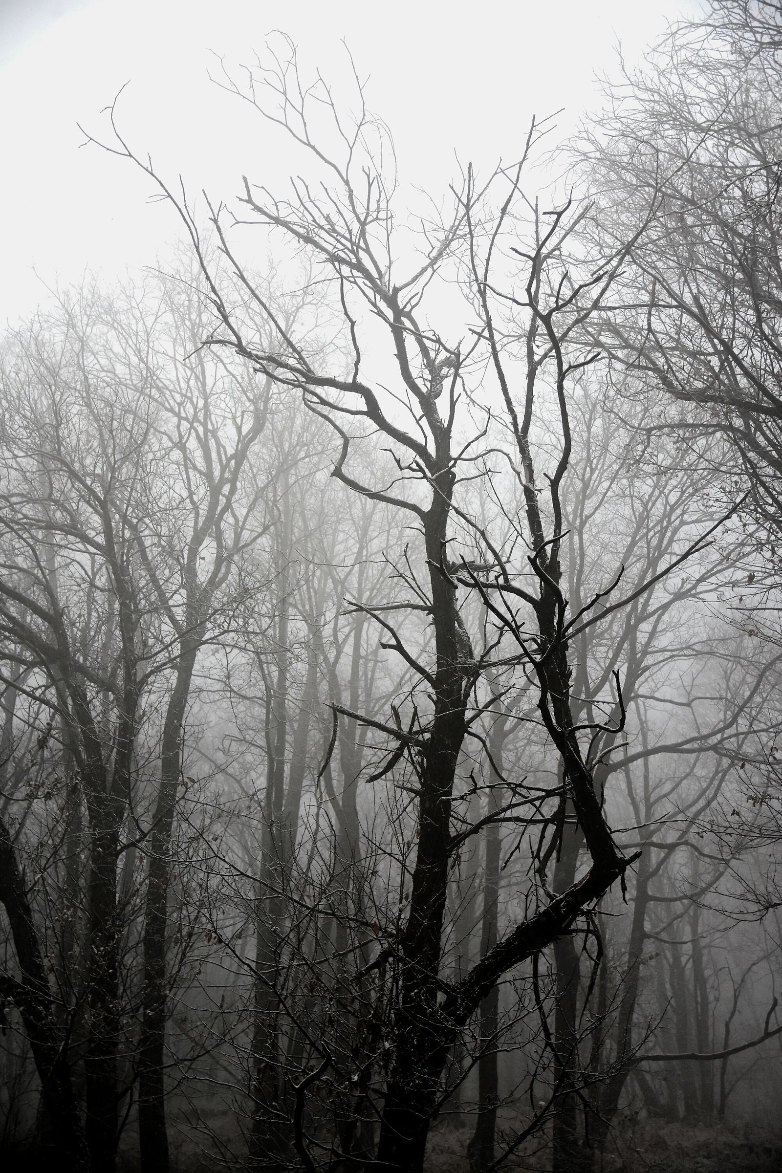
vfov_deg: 42.3
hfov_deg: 28.9
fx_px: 1515
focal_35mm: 46
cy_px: 586
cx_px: 391
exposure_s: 1/320
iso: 1000
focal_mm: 31
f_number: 3.3
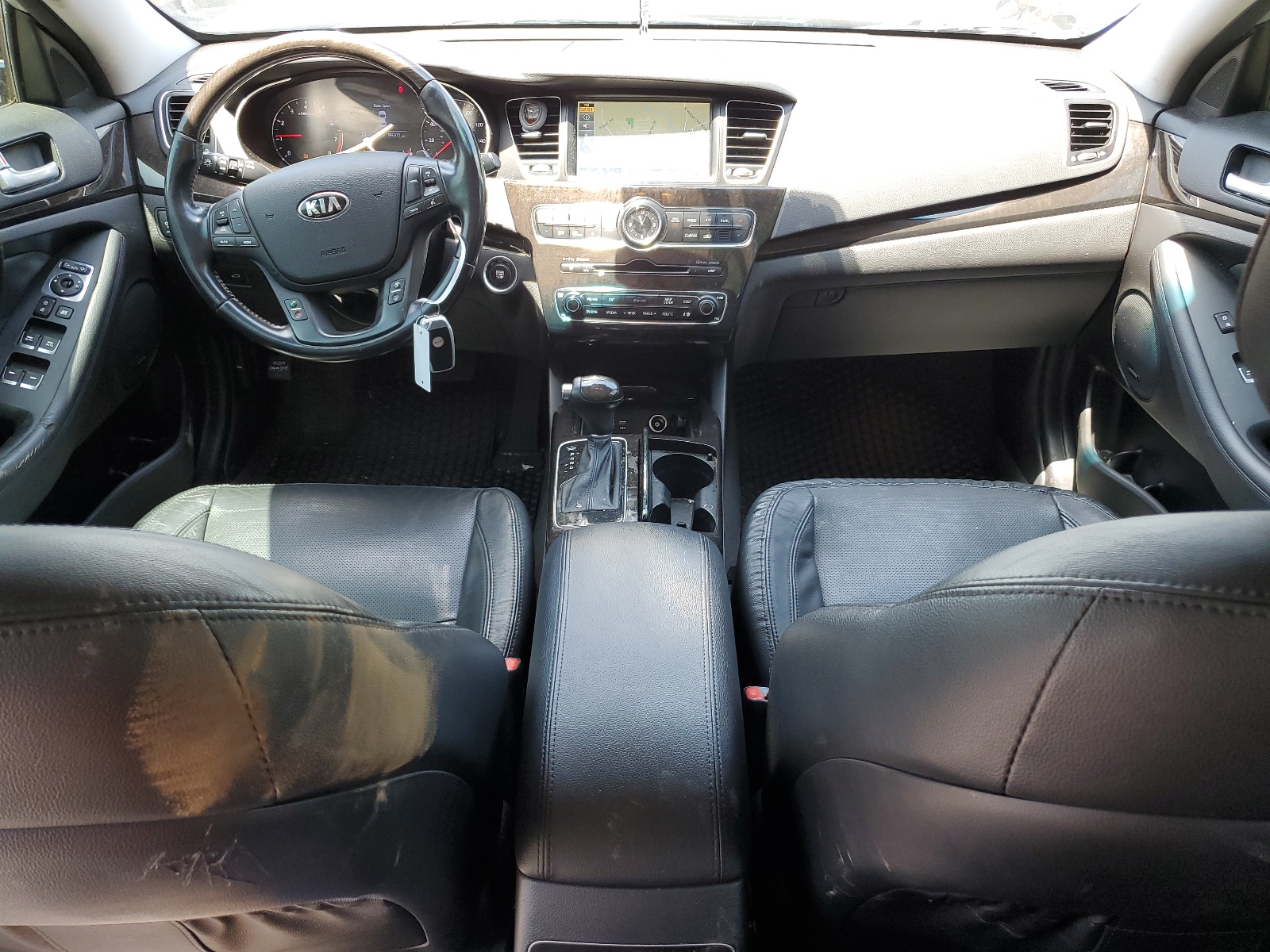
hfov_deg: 67.3
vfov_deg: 53.1
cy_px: 476
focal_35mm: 26
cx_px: 635
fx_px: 954
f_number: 1.5
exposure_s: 1/120
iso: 58
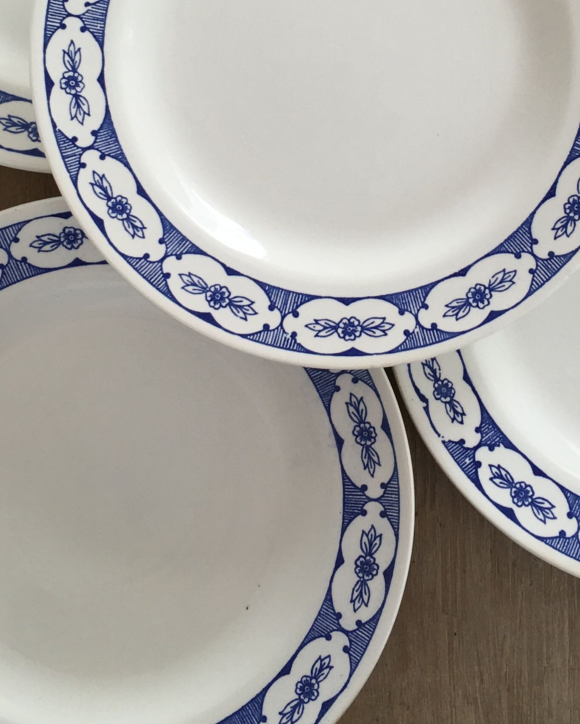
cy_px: 123
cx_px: 354
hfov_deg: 22.8
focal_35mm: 67
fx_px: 1437
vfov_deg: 27.6
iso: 32
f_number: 2.2
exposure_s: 1/100
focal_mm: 4.15
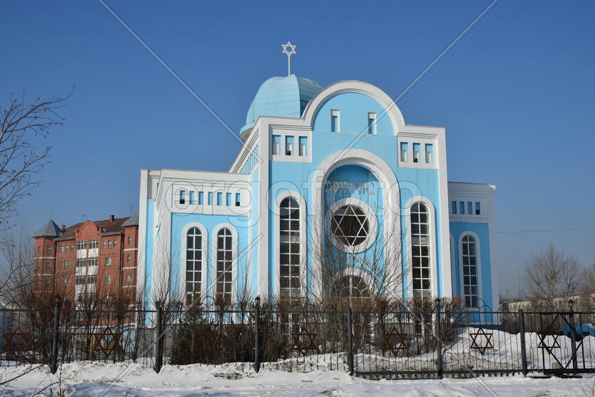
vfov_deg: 29.9
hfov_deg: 43.6
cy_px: 198
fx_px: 744
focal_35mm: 45
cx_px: 298
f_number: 10
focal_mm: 30
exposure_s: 1/400
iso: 100
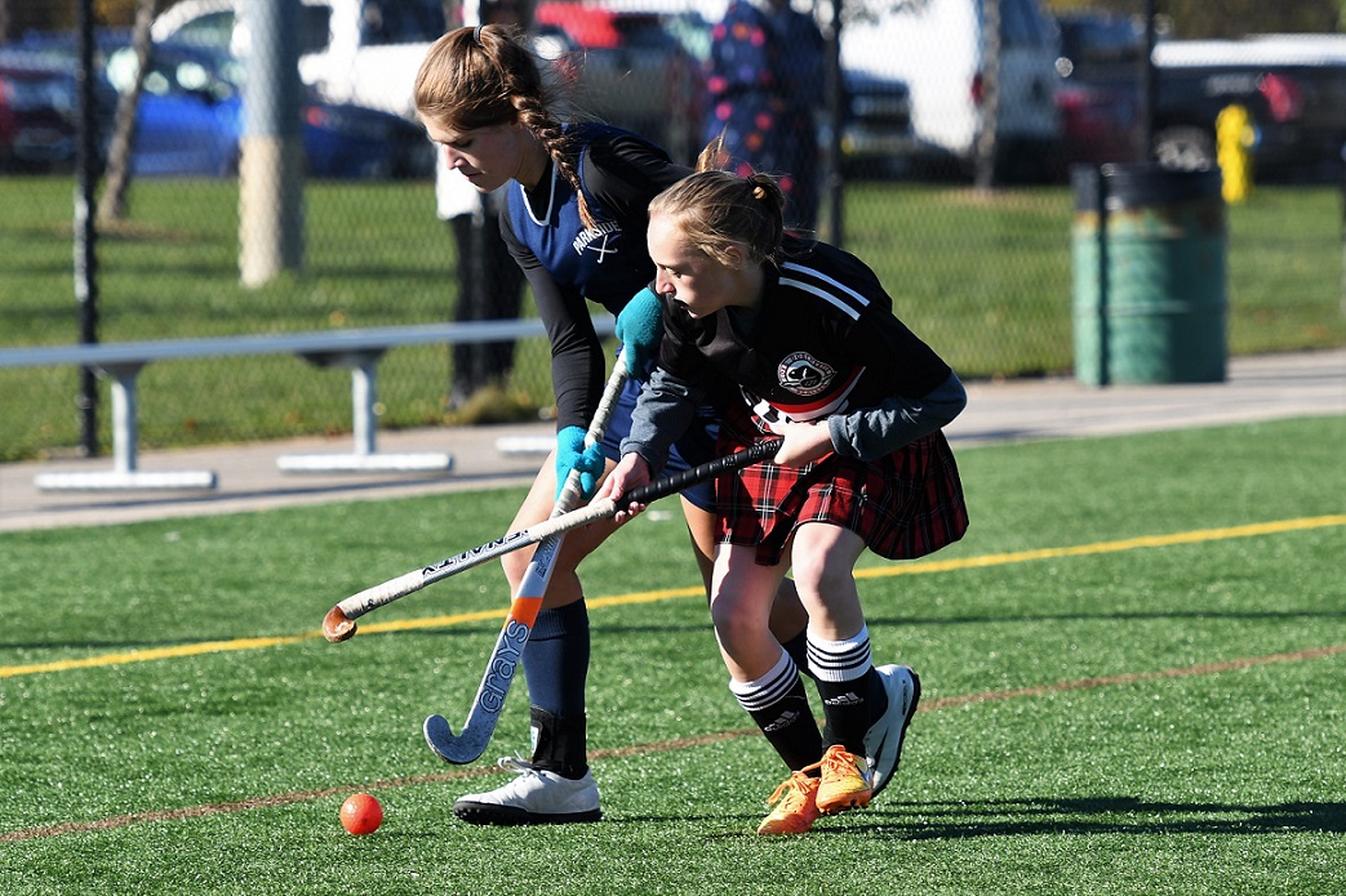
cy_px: 448
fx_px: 8411
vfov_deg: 6.1
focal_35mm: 225
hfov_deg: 9.1
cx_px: 673
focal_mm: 150
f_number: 4
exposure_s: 1/1000
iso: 180
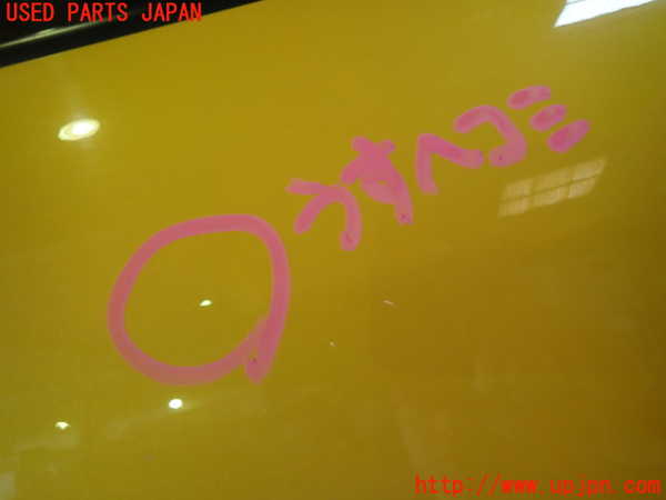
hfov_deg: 69.4
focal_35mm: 25
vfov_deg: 54.9
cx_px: 333
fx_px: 481
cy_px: 250
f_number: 2
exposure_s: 1/60
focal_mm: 4.5
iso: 200
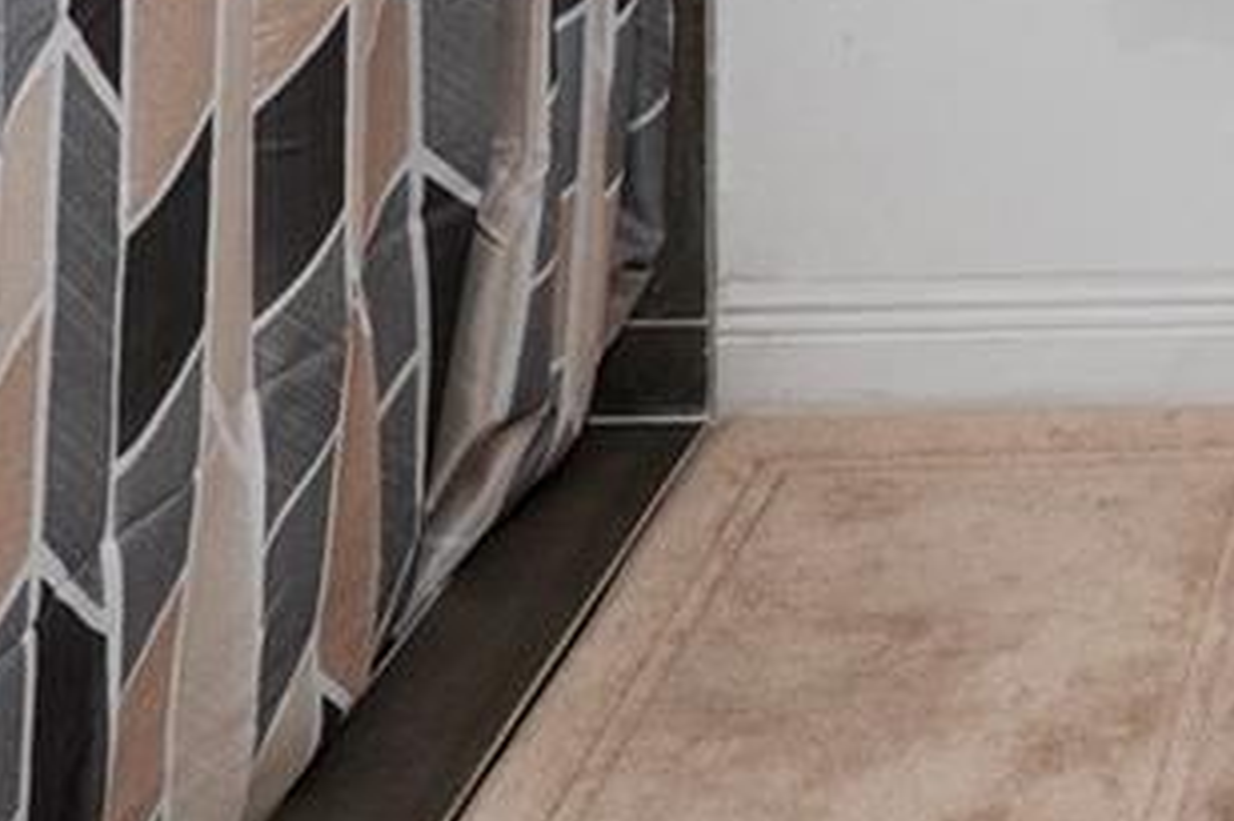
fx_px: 2843
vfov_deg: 13.3
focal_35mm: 83
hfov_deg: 21.0
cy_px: -1001
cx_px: 1823
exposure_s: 1/160
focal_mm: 16
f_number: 4
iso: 640
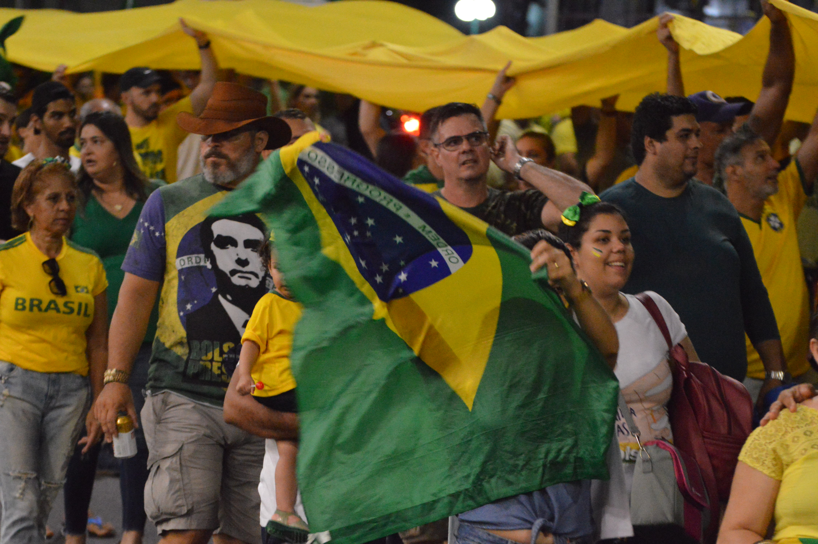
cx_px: 409
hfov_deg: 11.2
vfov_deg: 7.5
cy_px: 272
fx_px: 4154
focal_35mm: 183
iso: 6400
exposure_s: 1/80
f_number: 4.8
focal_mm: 122
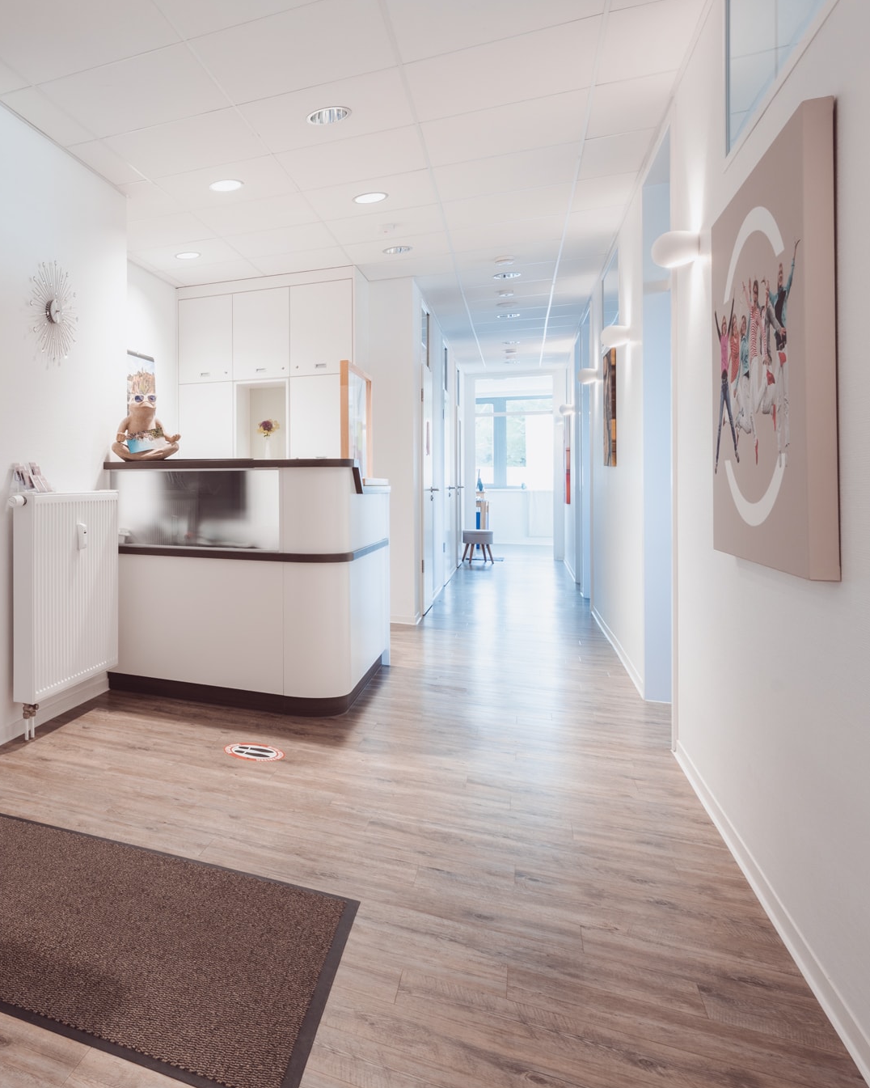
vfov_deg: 67.8
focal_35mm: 25
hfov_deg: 46.3
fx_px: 805
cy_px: 474
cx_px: -23
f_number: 11
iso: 64
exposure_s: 2
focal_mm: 14
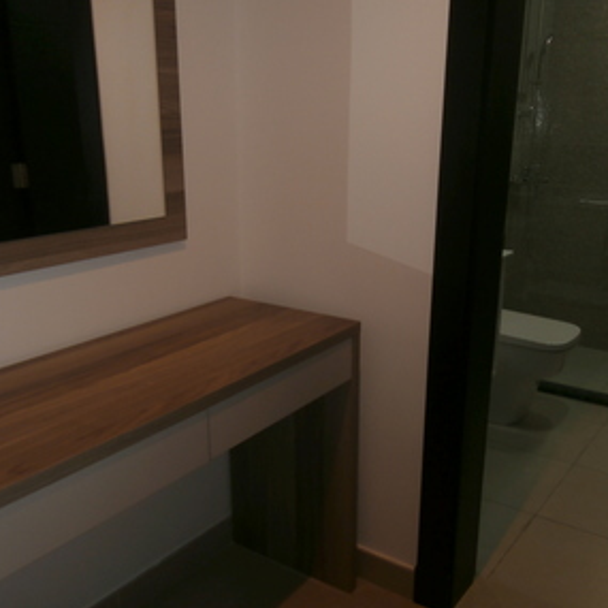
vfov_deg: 48.4
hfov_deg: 48.4
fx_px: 676
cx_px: 317
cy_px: 315
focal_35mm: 34
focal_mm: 4.2
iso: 100
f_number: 3
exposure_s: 1/30
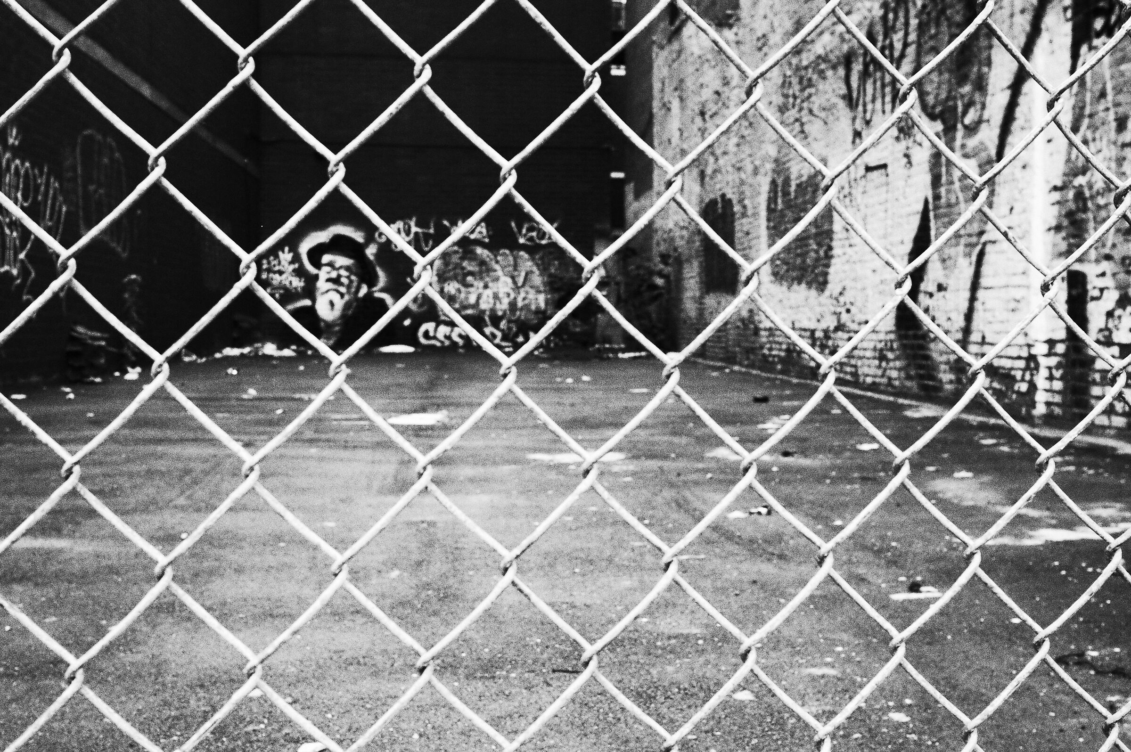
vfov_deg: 28.6
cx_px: 566
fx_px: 1475
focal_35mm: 47
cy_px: 376
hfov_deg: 41.9
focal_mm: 18.3
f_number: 5
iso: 1000
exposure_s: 1/125
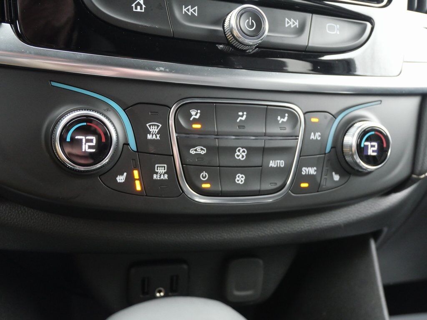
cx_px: 214
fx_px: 444
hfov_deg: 51.4
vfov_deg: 39.7
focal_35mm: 36
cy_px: 160
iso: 2000
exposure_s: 1/60
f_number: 4.2
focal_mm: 18
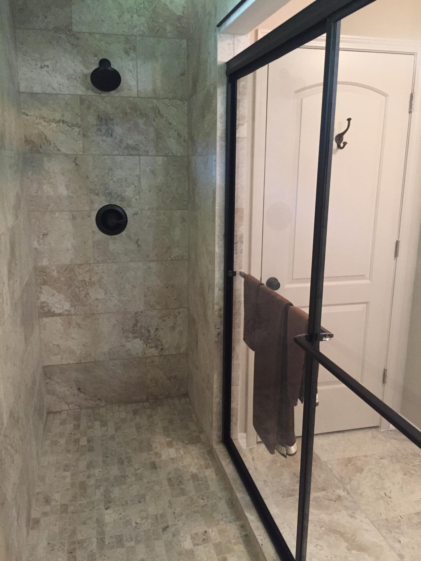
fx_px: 470
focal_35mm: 29
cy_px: 280
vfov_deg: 61.7
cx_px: 210
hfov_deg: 48.2
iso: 250
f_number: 2.2
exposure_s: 1/30
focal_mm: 4.15
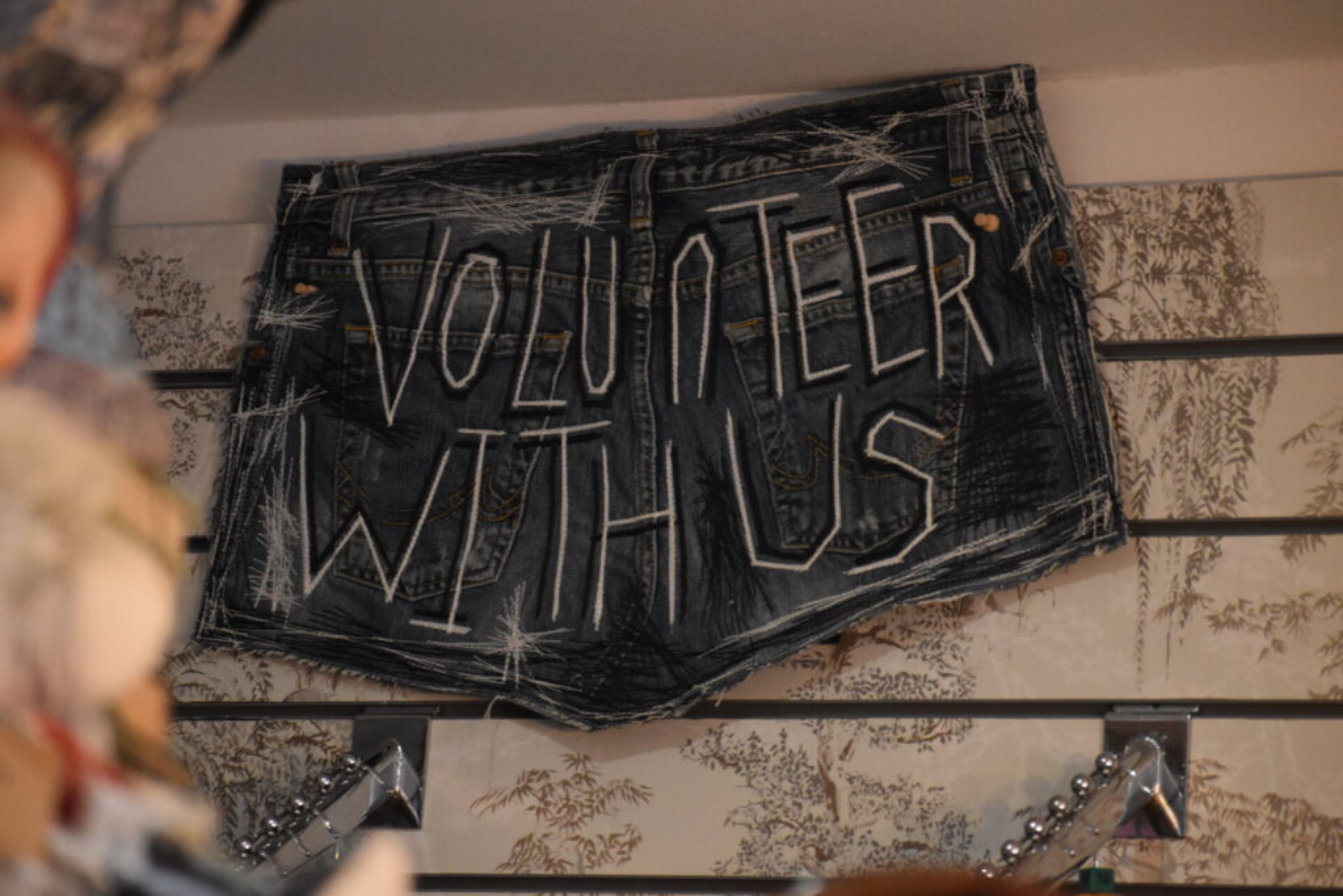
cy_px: 448
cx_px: 672
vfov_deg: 7.5
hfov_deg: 11.2
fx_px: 6827
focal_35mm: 183
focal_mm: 122
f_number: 4.8
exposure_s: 1/125
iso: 4000
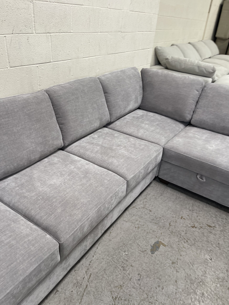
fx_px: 221
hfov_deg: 54.9
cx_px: 114
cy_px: 152
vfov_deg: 69.4
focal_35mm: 25
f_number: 1.6
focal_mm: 5.1
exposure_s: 1/60
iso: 80
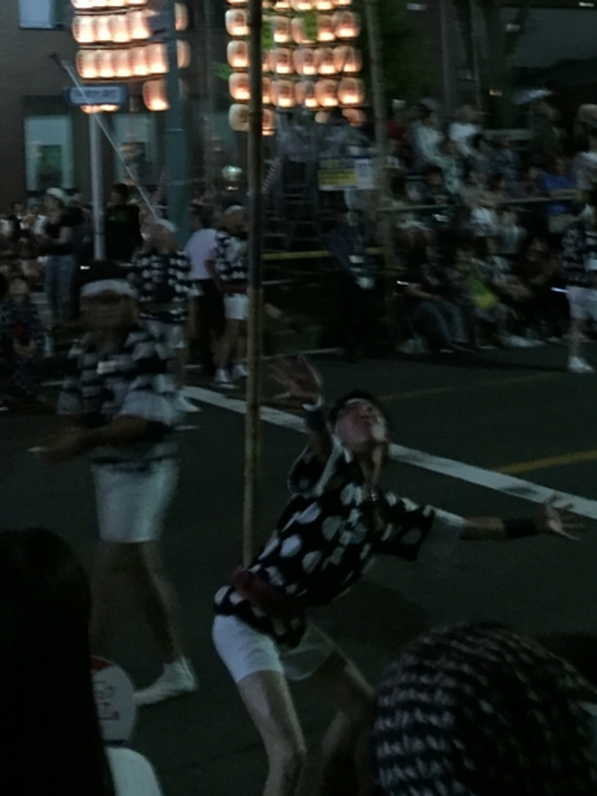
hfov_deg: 25.1
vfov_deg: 31.4
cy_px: 54
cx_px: 210
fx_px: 1334
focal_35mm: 58
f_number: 2.2
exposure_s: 1/15
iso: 500
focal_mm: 4.15
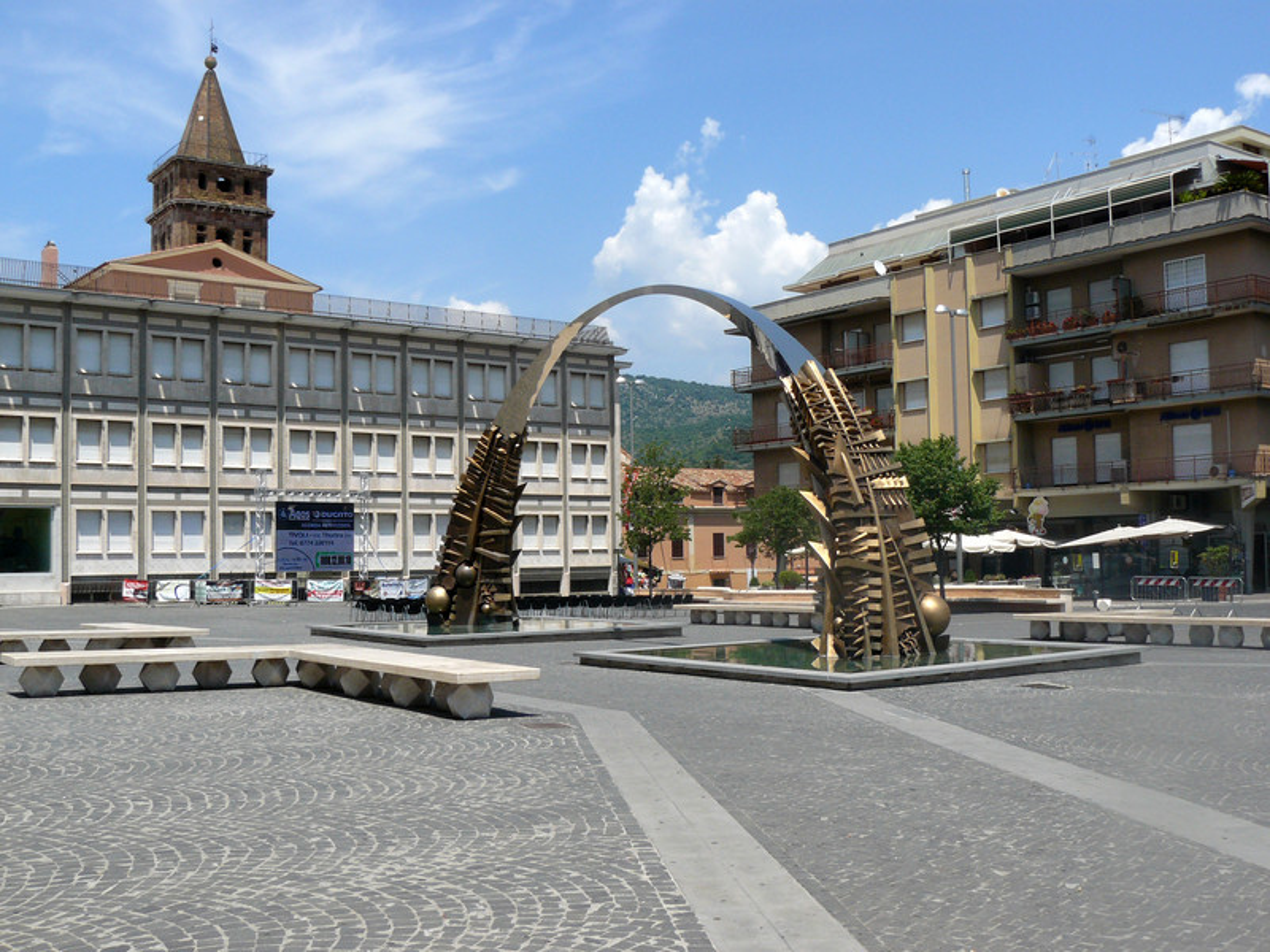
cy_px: 476
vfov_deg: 39.7
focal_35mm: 36
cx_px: 635
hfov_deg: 51.4
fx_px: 1321
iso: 100
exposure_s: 1/400
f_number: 6.3
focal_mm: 6
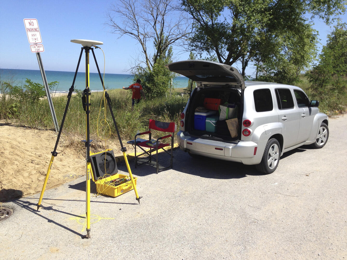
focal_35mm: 33
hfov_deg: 55.4
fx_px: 331
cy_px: 130
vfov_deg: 42.9
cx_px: 174
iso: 50
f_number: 2.4
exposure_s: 1/1323
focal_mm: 4.13
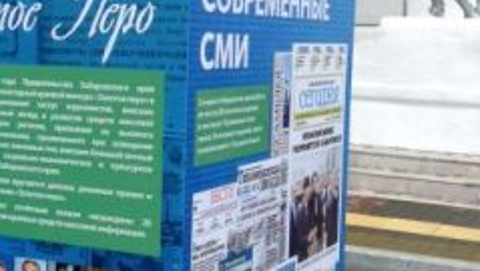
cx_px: 175
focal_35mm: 80
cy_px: 130
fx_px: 1019
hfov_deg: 26.4
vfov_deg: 15.2
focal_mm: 4.28
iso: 50
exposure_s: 1/2016
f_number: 2.4
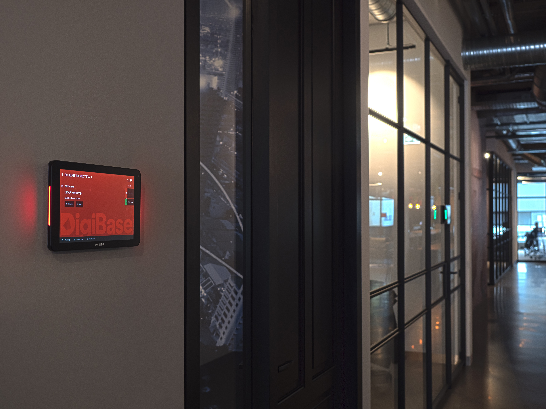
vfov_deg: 37.7
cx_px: 273
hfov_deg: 49.0
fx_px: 599
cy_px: 204
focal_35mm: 38
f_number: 3.5
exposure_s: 1/13
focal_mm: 19
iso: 250
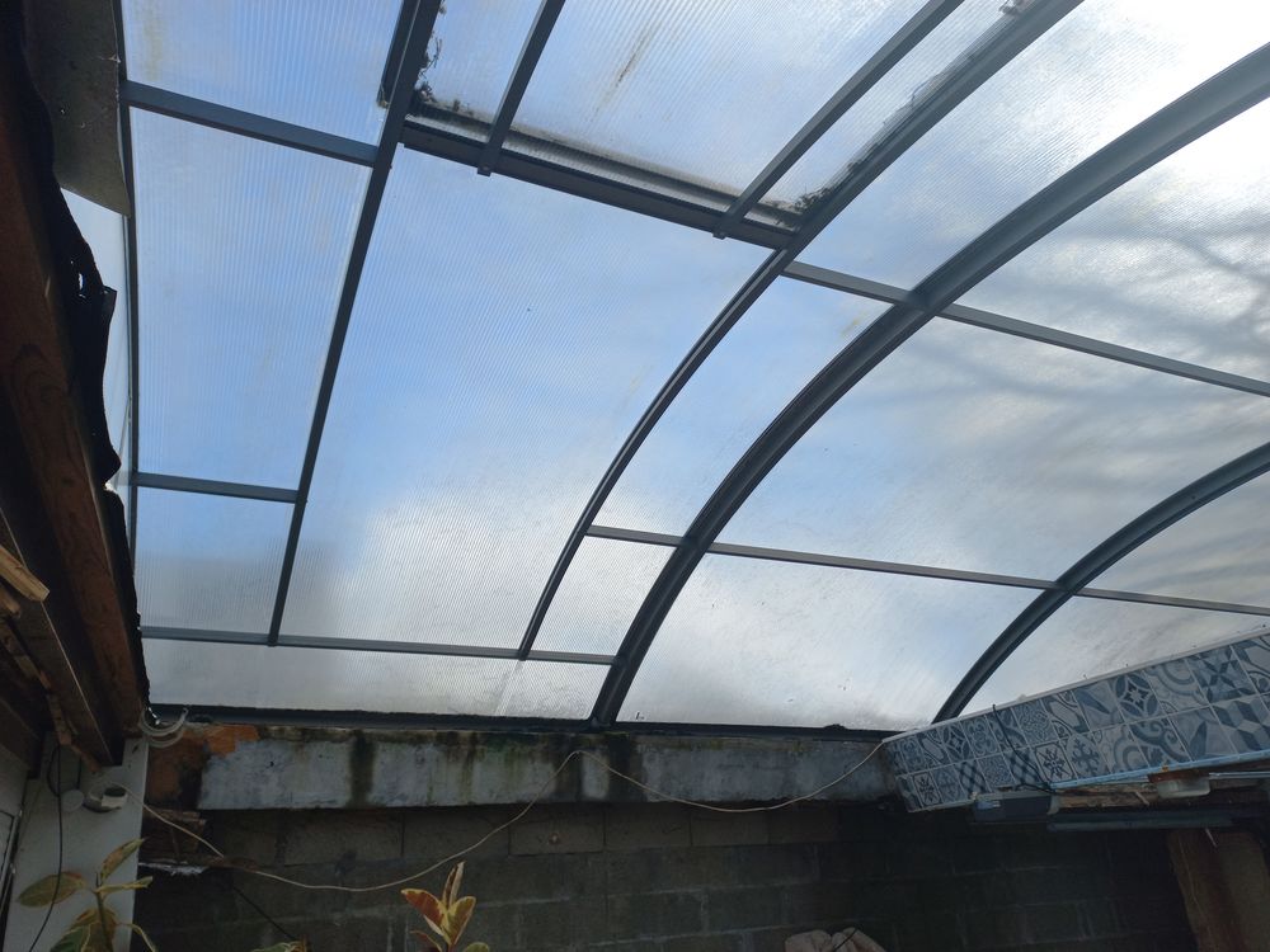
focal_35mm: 25
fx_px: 917
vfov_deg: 54.9
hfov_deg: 69.4
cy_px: 476
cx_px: 635
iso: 25
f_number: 1.8
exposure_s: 1/479
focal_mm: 4.6
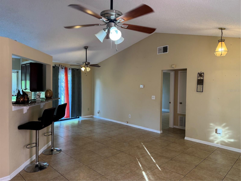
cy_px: 90
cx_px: 120
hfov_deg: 71.6
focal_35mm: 24
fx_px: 167
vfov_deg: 56.8
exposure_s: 1/120
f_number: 1.78
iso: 200
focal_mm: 6.76
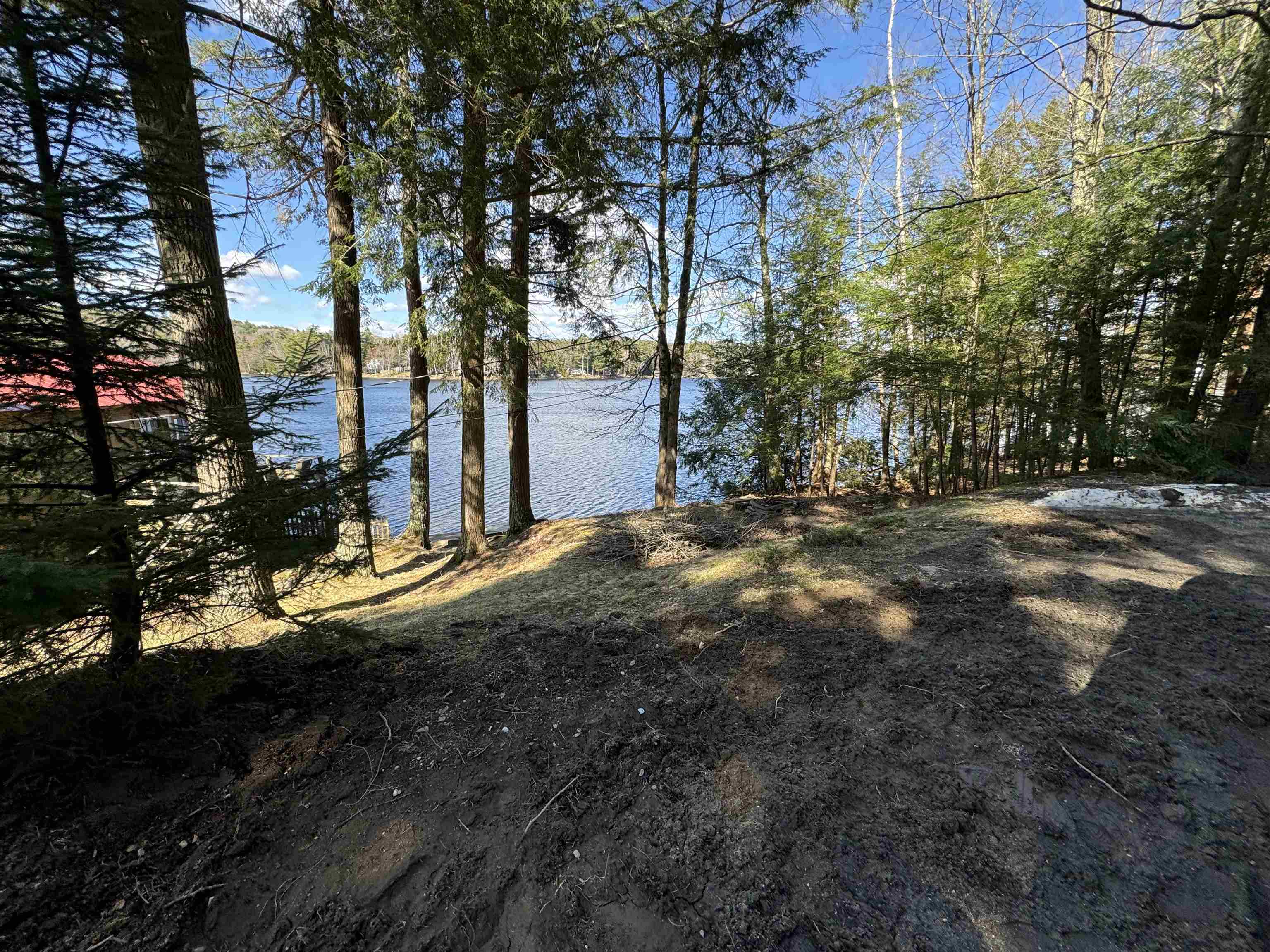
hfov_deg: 102.1
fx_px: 514
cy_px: 476
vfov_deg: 85.7
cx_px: 635
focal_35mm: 14
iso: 40
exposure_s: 1/362
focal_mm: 2.22
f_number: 2.2
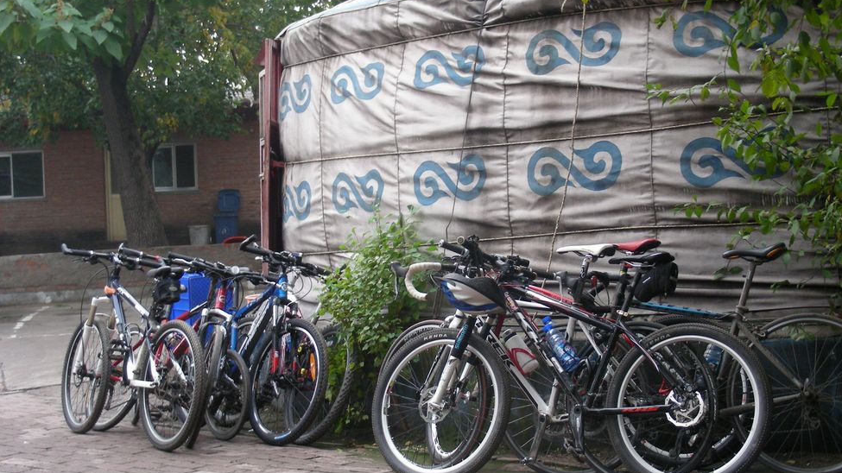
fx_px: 1540
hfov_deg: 30.6
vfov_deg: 17.5
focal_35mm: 69
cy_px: 250
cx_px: 422
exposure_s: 1/30
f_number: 3.5
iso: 105
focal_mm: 10.5
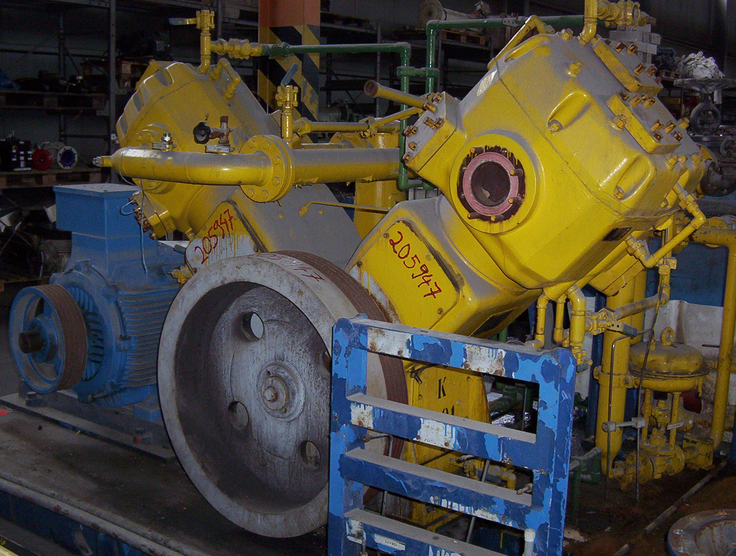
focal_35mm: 46
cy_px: 278
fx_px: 980
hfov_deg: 41.1
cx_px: 368
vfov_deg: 31.6
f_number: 4.02
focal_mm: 5.97
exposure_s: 1/69.5
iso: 140
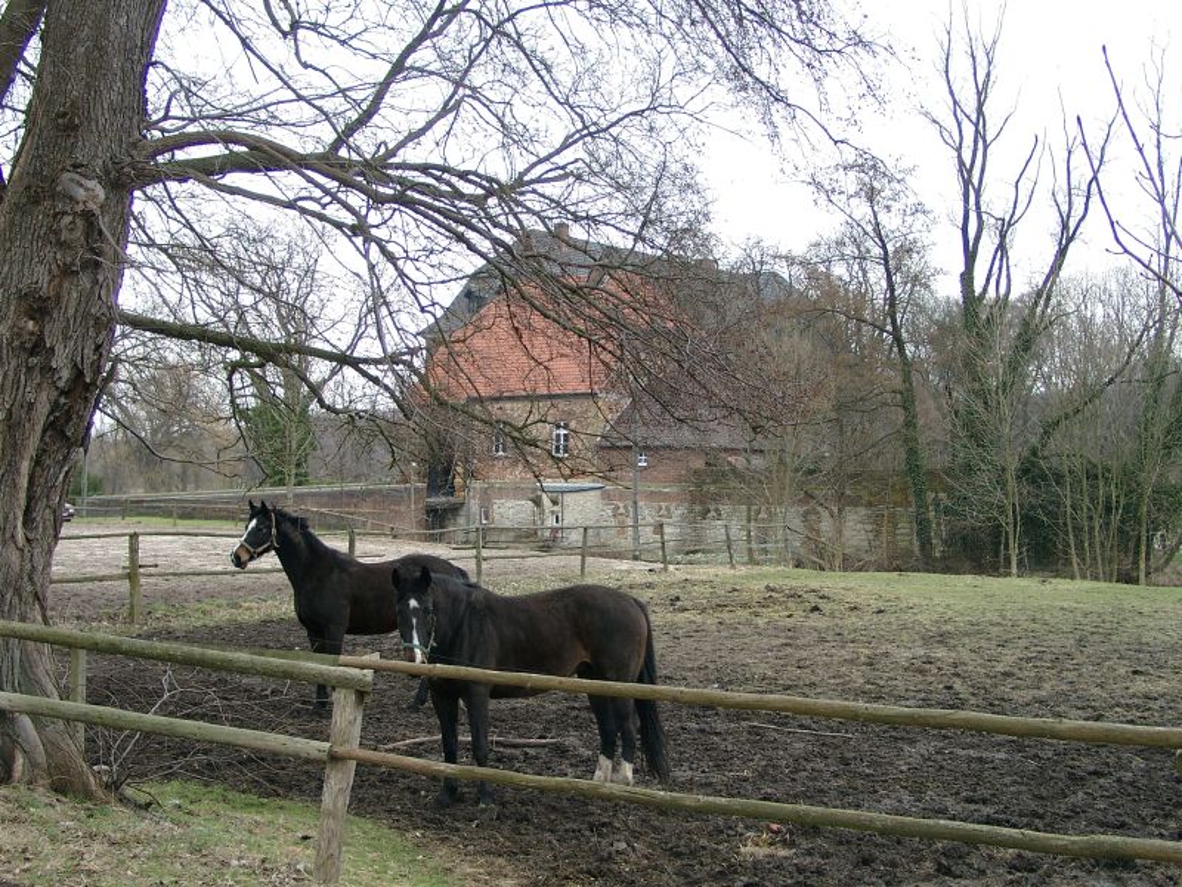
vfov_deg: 32.2
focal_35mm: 45
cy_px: 444
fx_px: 1537
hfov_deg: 42.1
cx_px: 591
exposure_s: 1/112
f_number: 2.8
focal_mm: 9.29
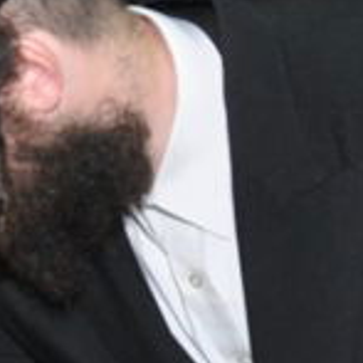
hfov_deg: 10.5
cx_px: -183
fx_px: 1898
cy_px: 222
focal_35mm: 160
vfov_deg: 10.9
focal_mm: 18
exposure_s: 1/60
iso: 400
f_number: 5
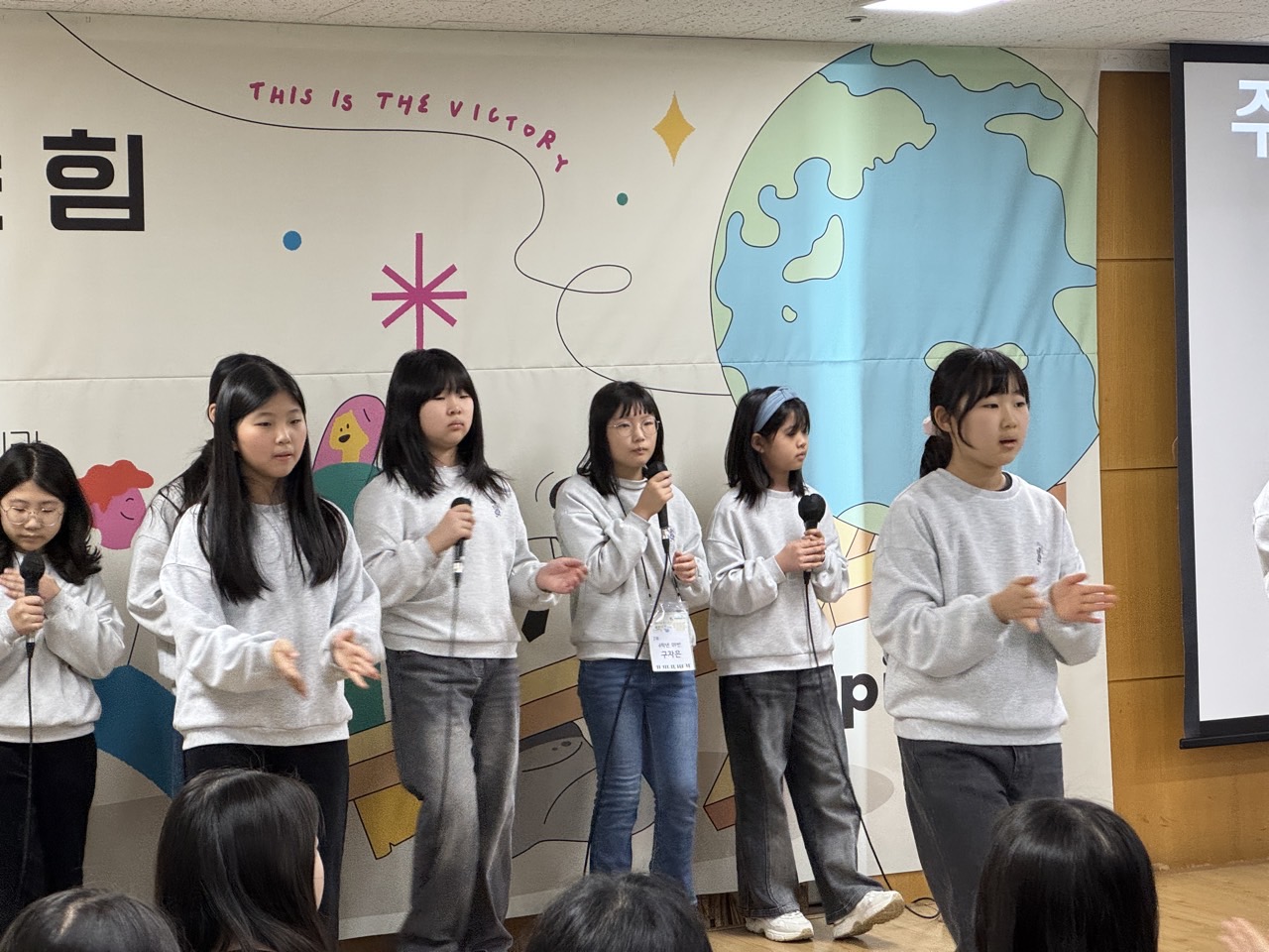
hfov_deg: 25.3
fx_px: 2823
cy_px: 476
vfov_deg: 19.1
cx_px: 634
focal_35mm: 77
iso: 250
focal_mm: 9
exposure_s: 1/60
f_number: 2.8
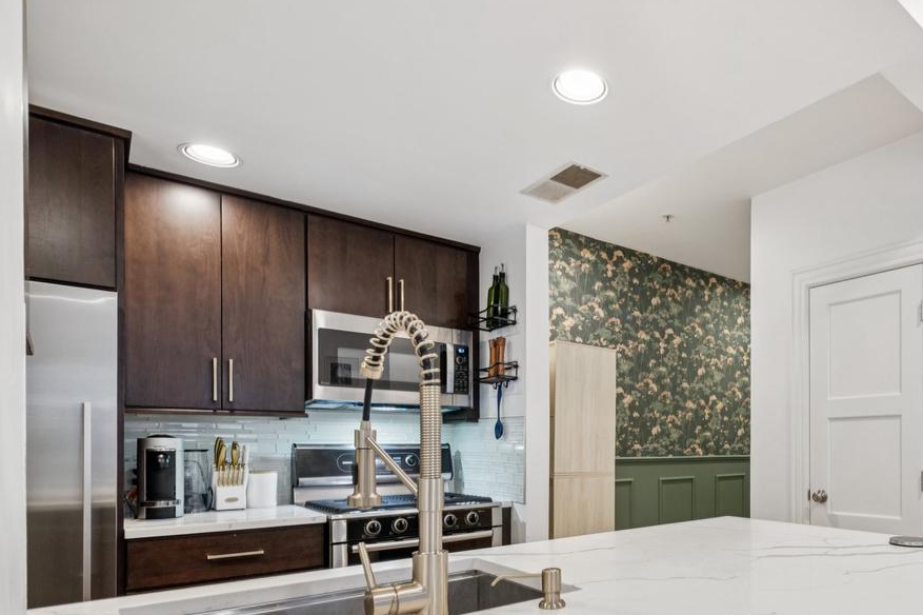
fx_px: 589
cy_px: 450
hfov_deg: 73.0
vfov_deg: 53.0
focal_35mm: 23
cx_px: 641
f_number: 10
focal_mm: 14
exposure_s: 1/3.33
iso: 320
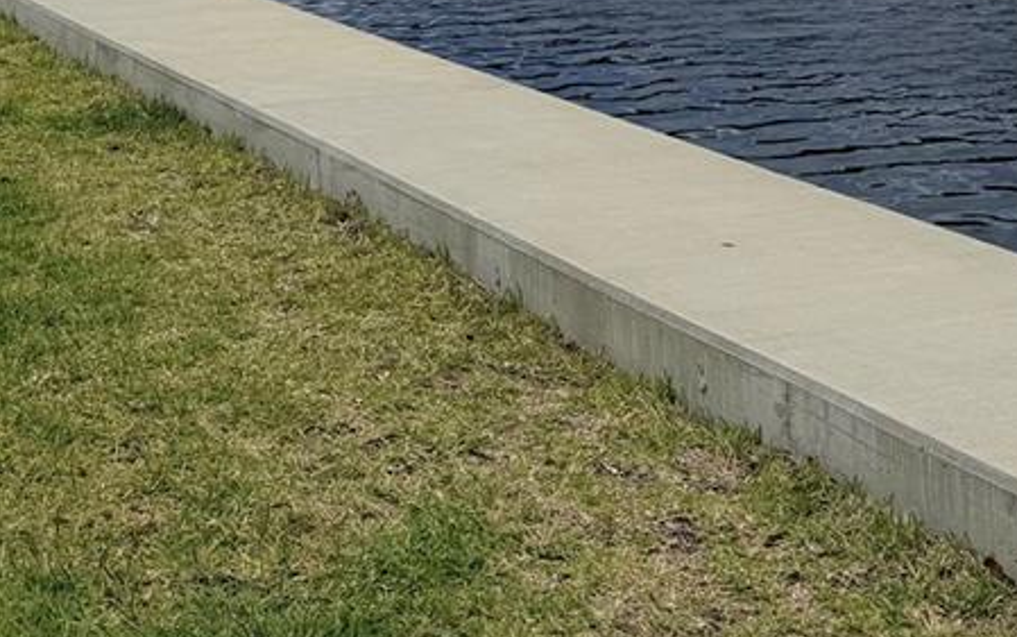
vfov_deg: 15.9
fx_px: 1885
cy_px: -560
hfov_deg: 30.0
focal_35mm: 68
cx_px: 365
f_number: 1.78
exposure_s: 1/17544
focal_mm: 6.76
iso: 80
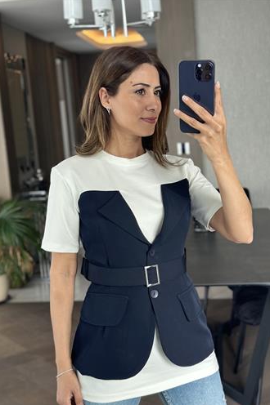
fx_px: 575
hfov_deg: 26.4
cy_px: 204
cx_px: 140
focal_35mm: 51
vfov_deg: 38.9
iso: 160
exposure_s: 1/60
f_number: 1.78
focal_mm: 6.86
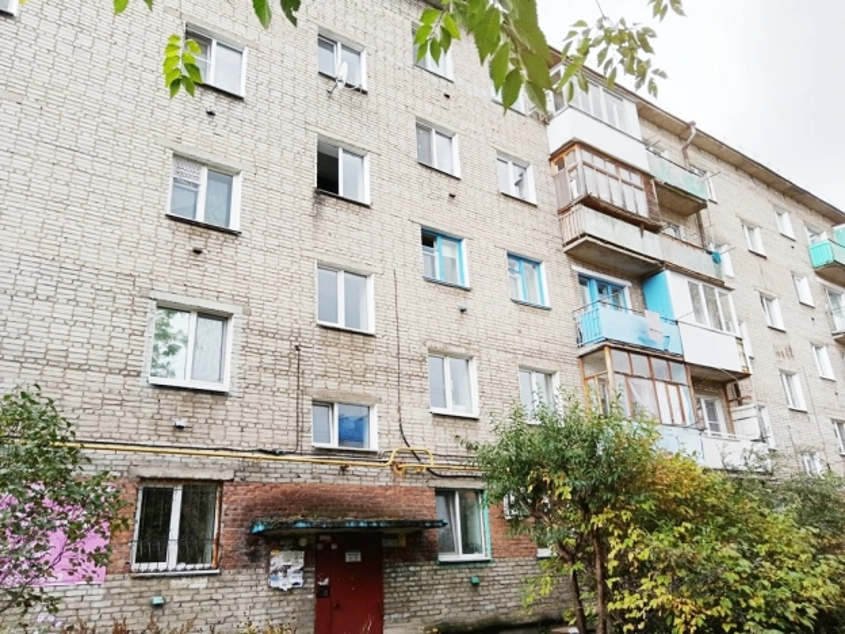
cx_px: 422
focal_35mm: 27
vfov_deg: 51.4
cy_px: 317
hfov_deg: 65.3
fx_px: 659
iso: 100
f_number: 1.9
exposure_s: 1/101
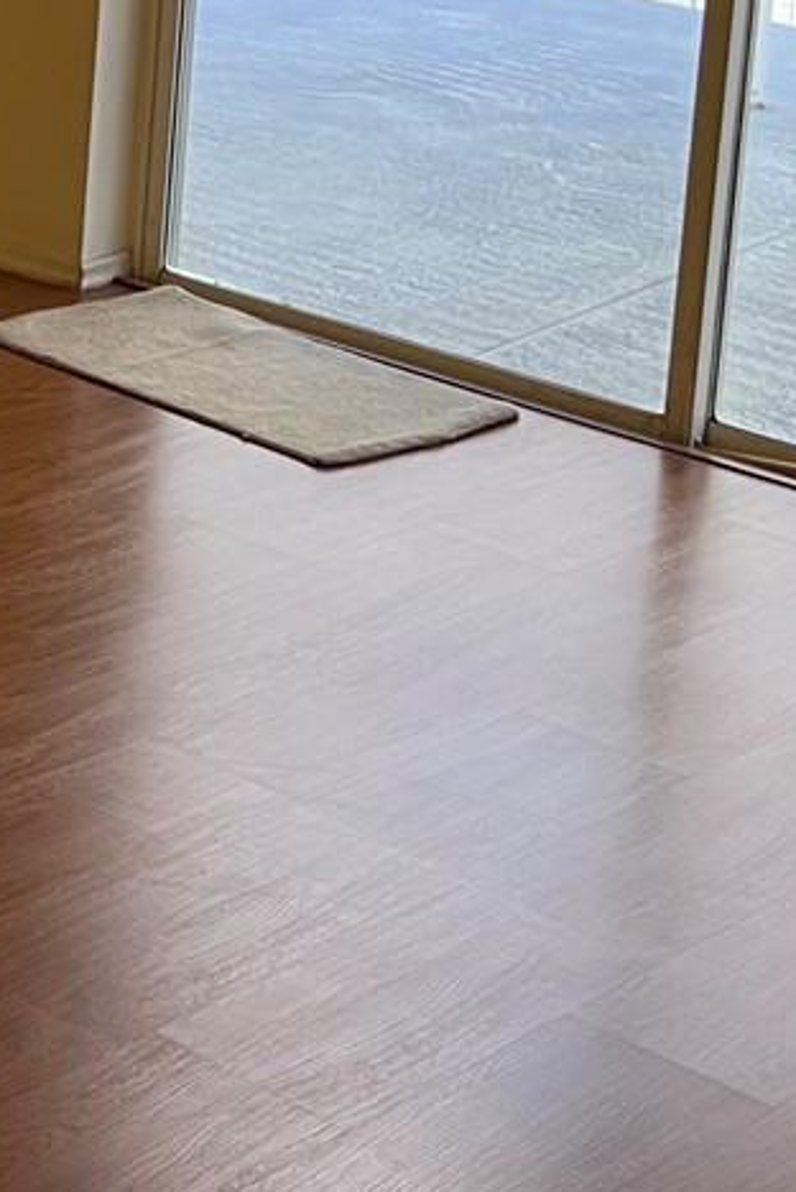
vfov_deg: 21.4
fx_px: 2947
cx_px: -847
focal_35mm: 89
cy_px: -204
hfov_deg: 13.1
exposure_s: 1/60
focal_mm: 5.1
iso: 80
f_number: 1.6
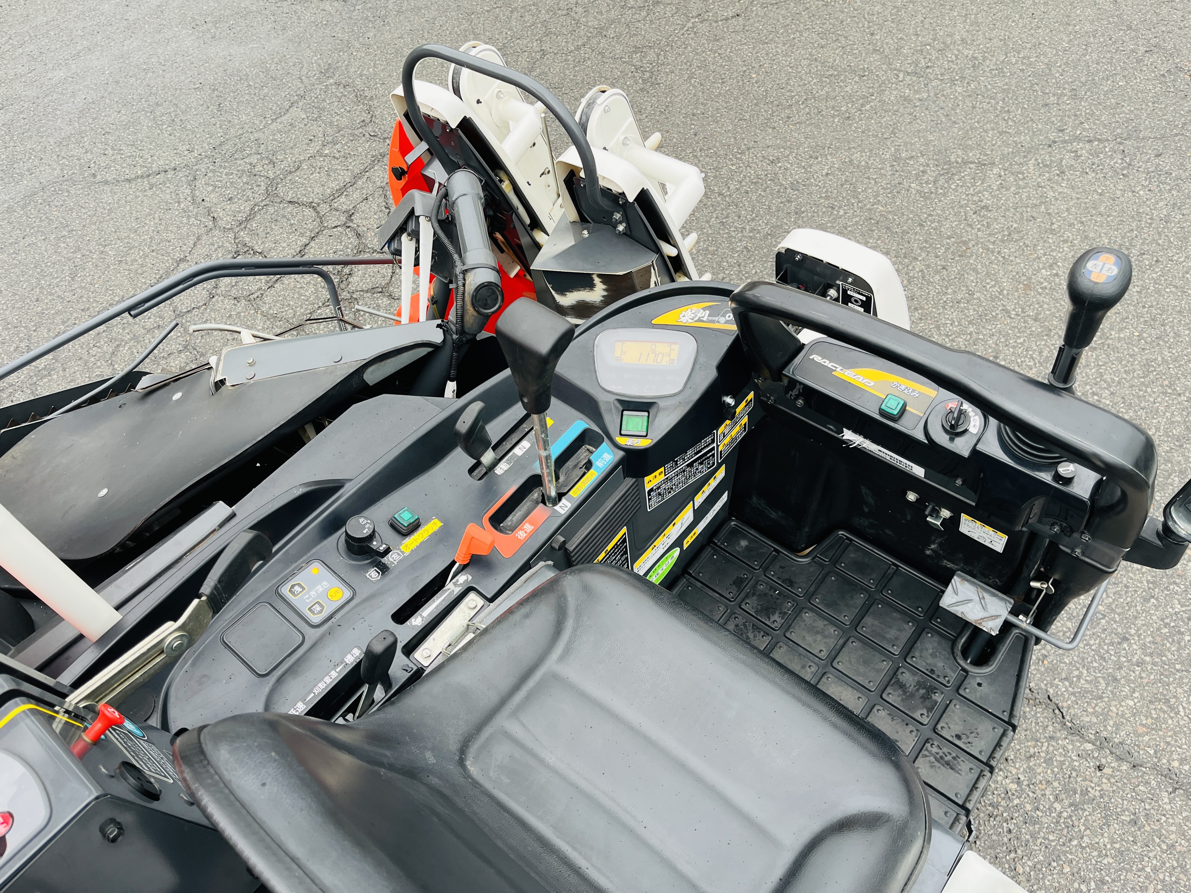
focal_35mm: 26
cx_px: 596
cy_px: 446
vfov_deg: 53.1
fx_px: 895
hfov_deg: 67.3
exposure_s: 1/121
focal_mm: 5.1
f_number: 1.6
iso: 80
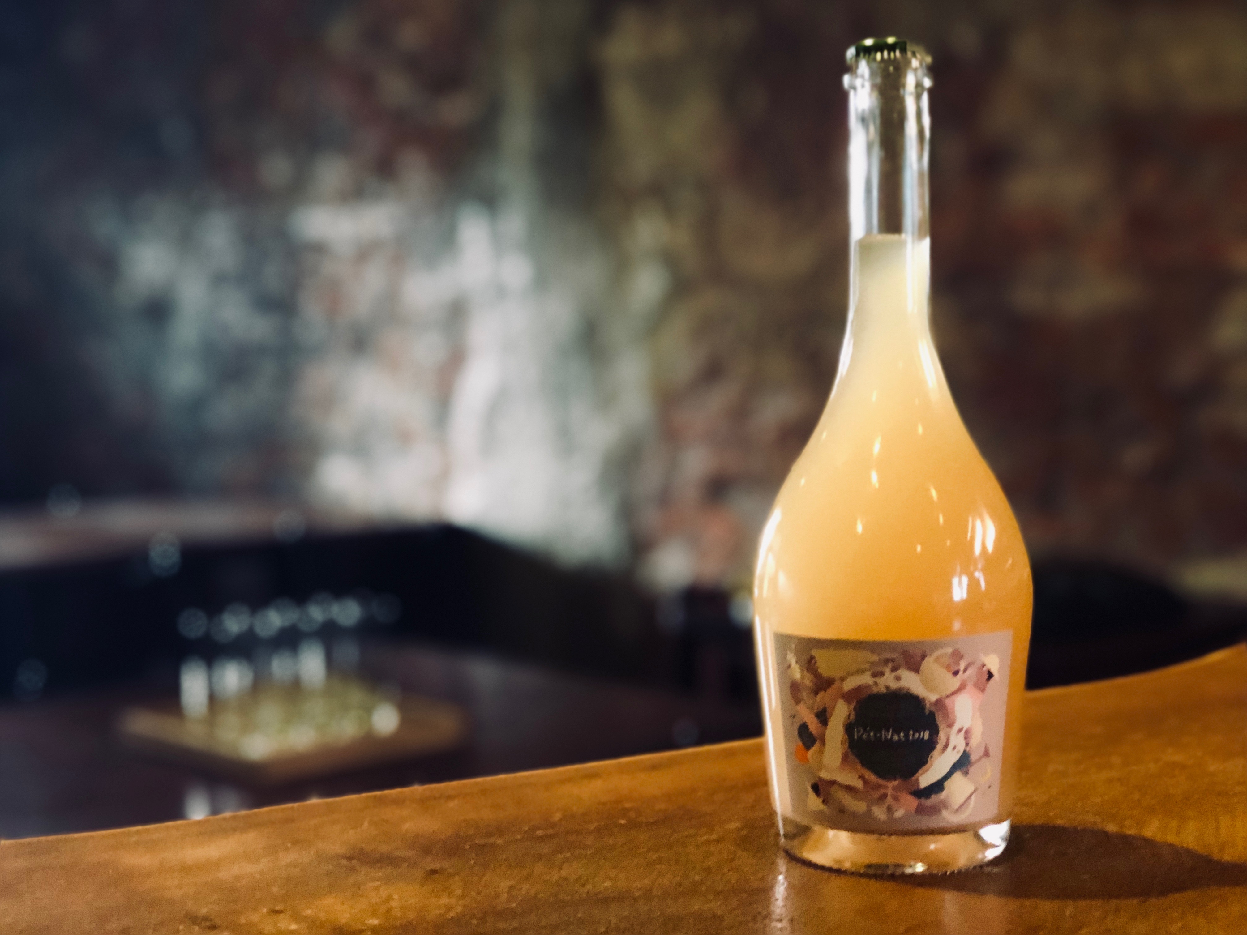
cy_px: 468
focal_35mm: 57
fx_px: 2053
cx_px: 624
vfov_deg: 25.7
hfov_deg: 33.8
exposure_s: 1/30
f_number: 2.8
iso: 1000
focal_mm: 6.6
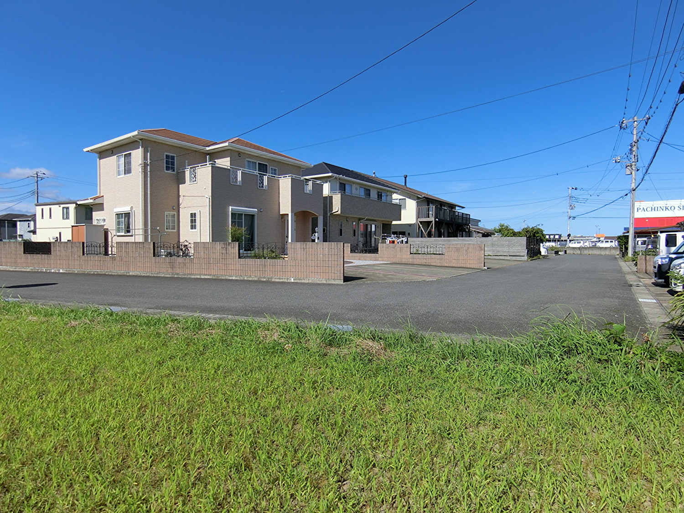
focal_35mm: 19
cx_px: 342
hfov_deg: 84.7
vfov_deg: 68.7
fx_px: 375
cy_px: 256
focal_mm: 4.06
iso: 80
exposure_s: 1/320
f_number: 6.9
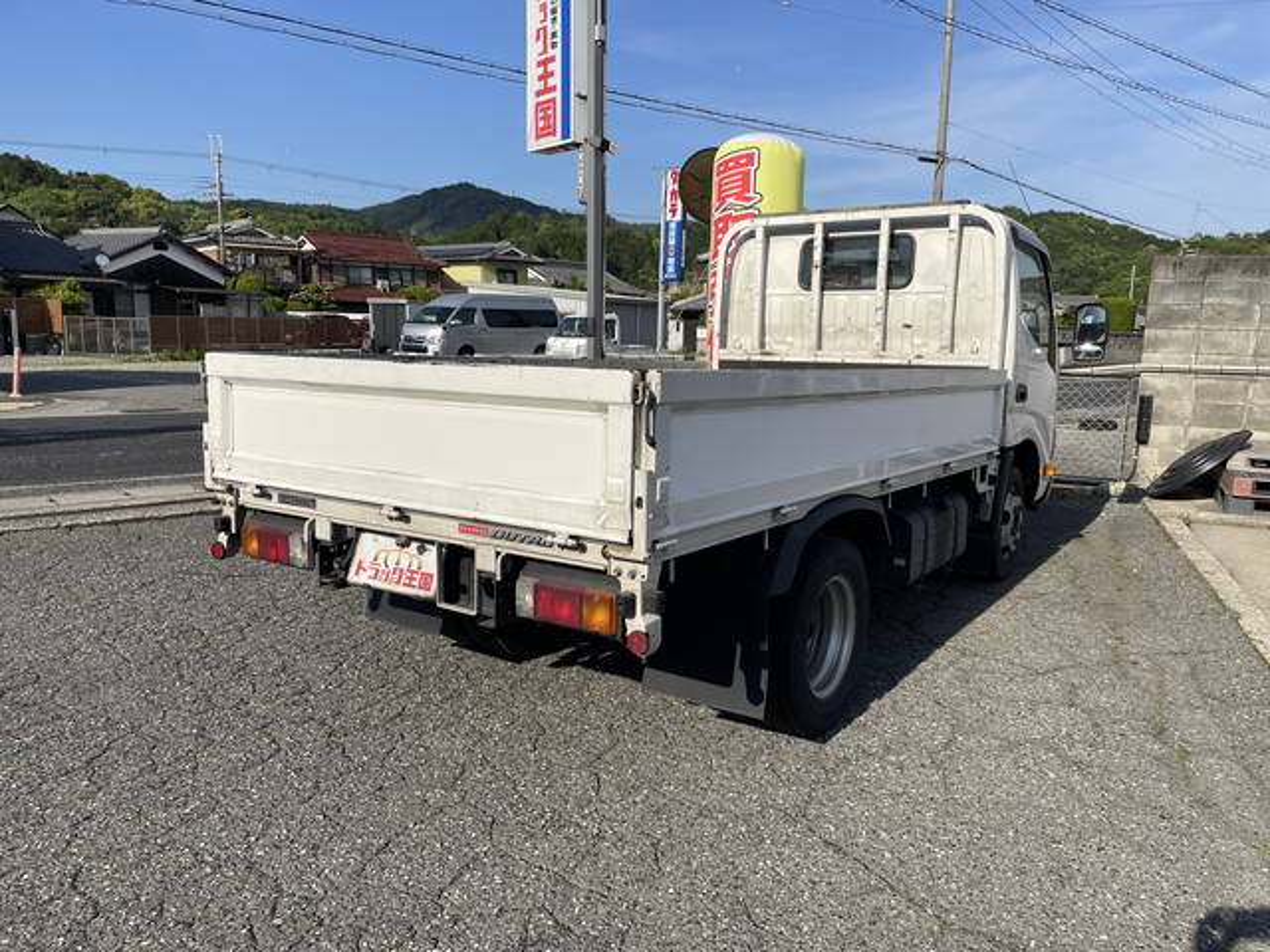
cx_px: 635
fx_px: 954
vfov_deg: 53.1
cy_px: 476
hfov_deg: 67.3
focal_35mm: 26
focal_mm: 4.2
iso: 32
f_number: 1.6
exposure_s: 1/4831
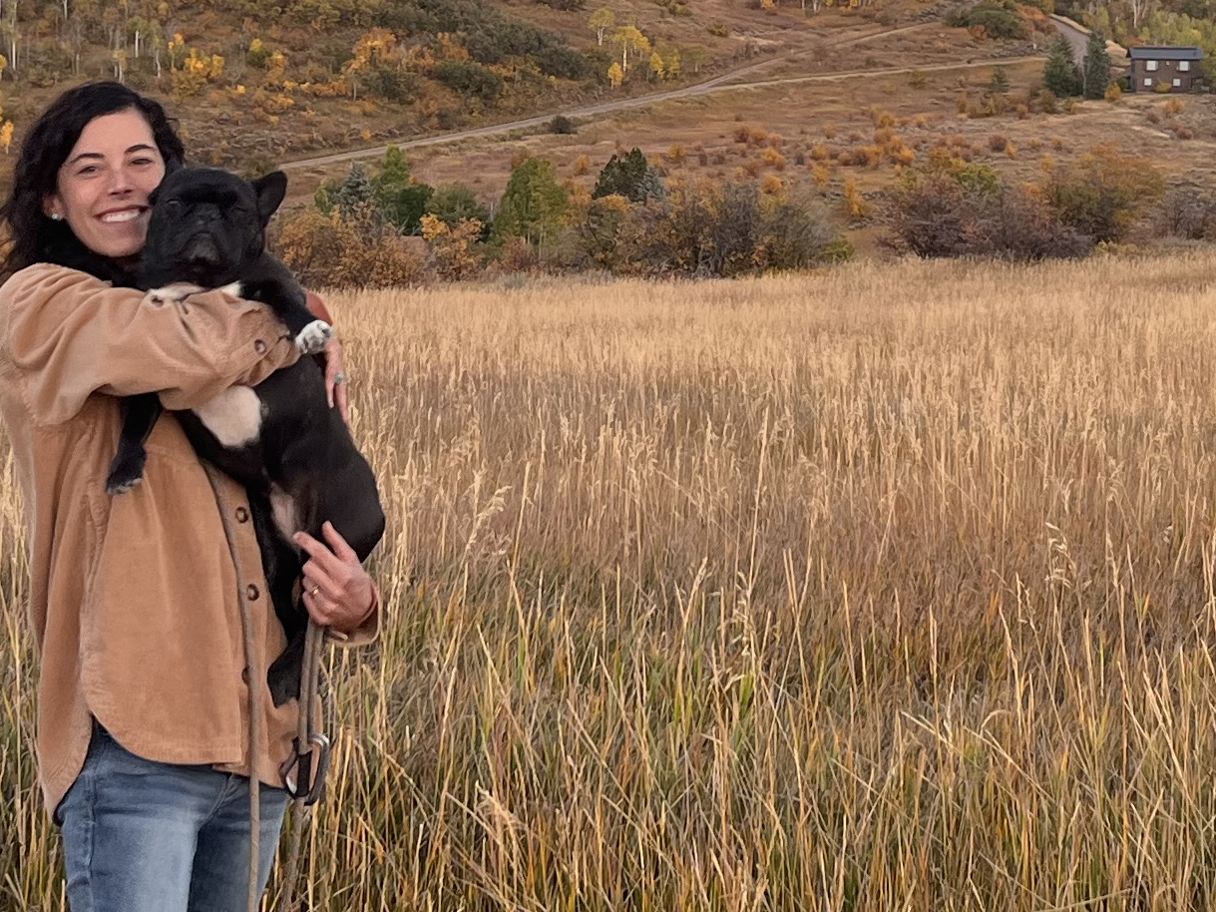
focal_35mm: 86
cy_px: 97
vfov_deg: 16.9
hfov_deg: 22.7
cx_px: 515
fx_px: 3021
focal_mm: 5.1
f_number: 1.6
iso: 40
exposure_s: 1/266
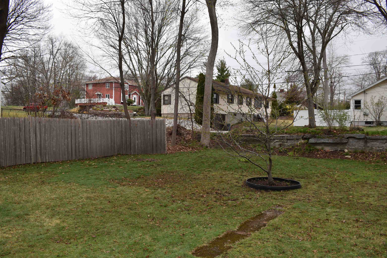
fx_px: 339
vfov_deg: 41.7
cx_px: 194
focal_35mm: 32
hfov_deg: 59.5
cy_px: 129
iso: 100
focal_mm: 21
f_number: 6.3
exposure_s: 1/160
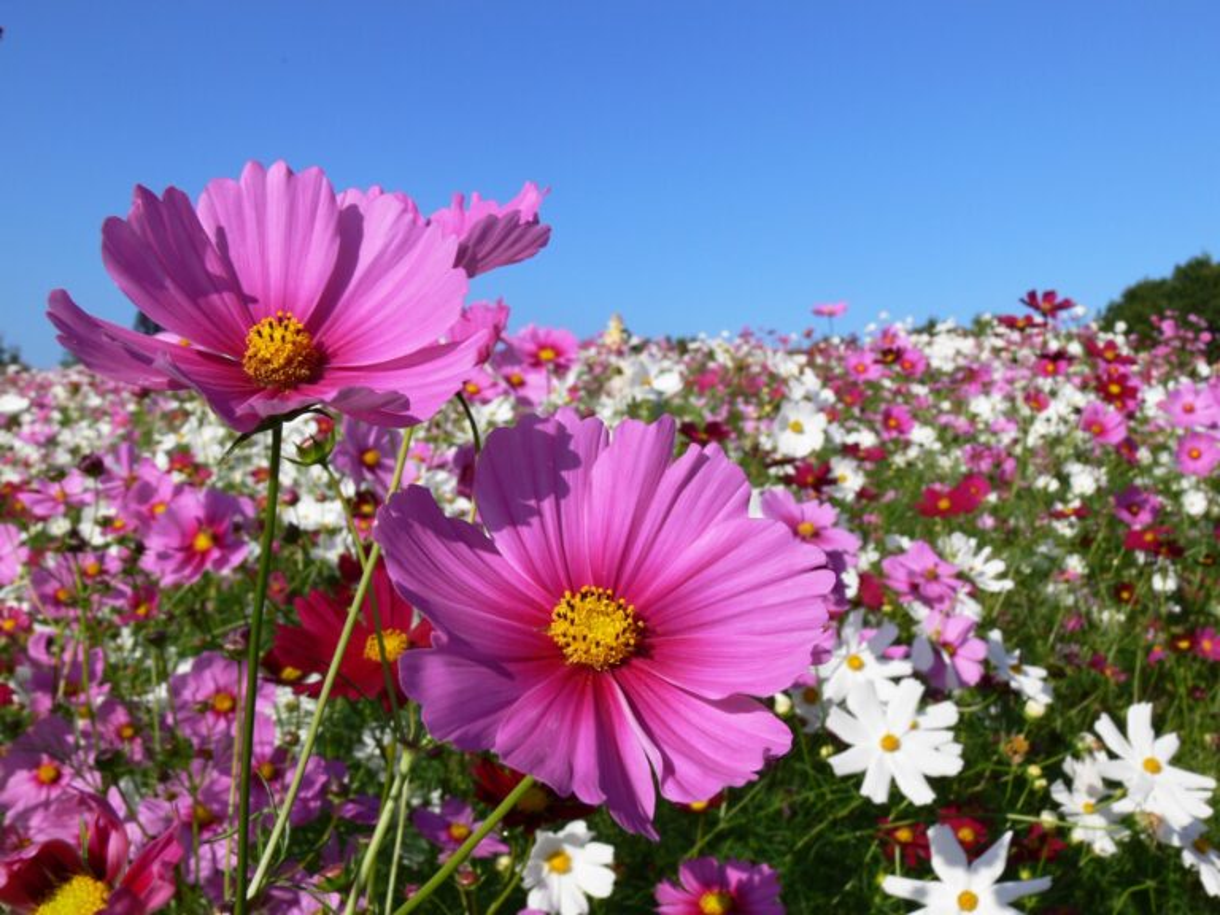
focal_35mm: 35
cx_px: 610
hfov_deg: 52.6
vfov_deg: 40.7
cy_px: 458
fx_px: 1234
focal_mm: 7.4
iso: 80
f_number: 6.3
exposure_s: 1/400
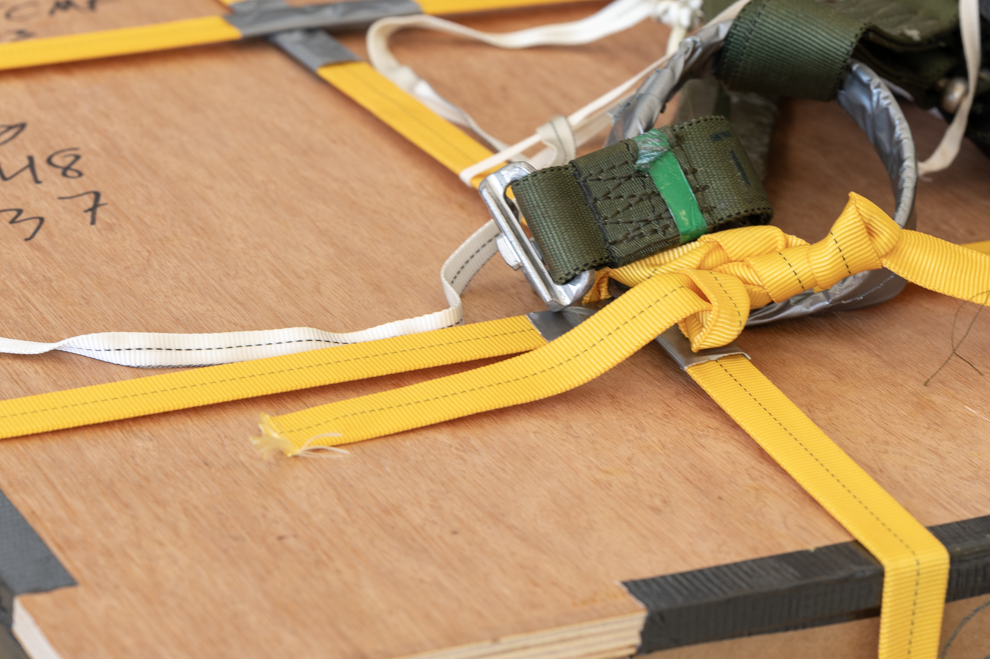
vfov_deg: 10.7
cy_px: 89
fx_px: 3518
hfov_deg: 16.0
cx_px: 391
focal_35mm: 128
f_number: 4.5
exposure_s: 1/100
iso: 250
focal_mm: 70
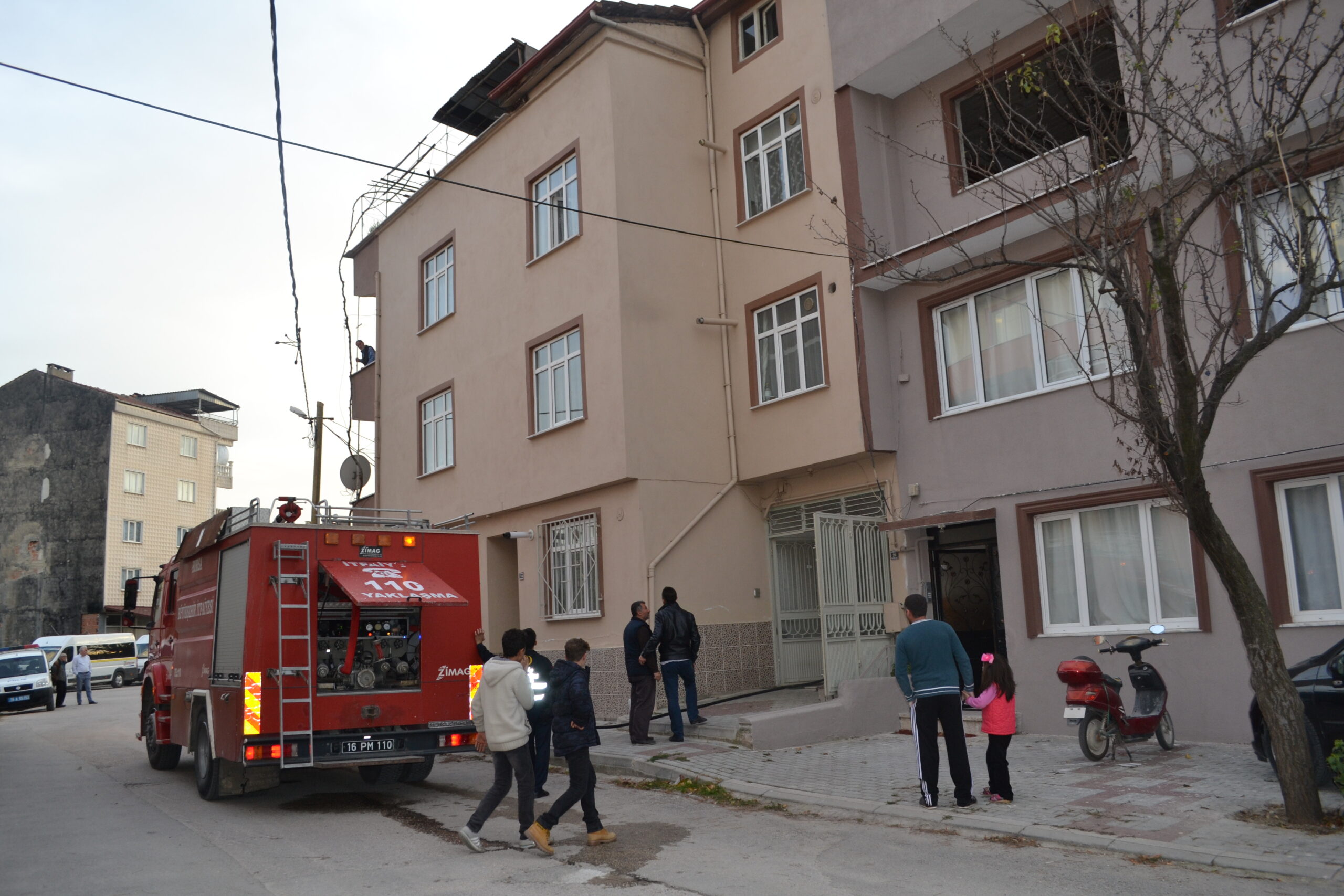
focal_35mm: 27
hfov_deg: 67.4
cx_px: 672
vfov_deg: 47.9
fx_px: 1008
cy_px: 448
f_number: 4
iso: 320
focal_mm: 18
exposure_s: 1/125
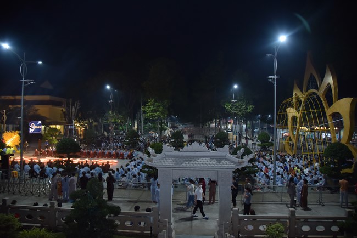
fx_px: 238
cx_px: 178
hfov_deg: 73.7
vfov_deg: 53.2
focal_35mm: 24
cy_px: 119
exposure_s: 1/100
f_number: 4
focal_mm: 24
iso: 1250
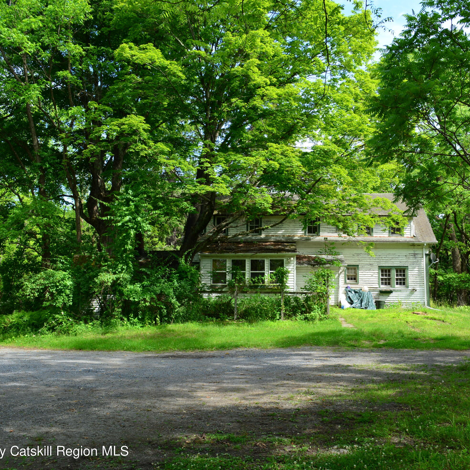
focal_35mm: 35
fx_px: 538
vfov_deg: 47.2
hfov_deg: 47.0
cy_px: 234
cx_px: 278
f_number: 8
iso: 250
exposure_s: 1/250
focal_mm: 18
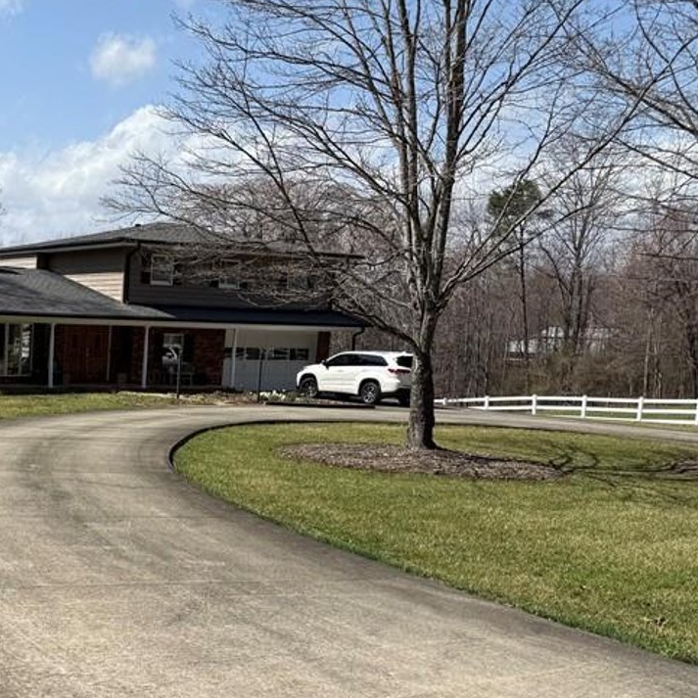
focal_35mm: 45
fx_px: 1027
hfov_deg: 34.1
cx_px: -7
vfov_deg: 36.9
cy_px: 496
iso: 80
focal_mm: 6.76
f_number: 1.78
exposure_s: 1/4673
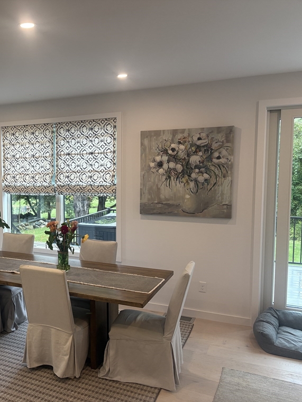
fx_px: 407
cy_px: 201
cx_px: 34
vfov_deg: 52.6
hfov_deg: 38.1
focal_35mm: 35
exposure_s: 1/120
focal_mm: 5.96
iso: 100
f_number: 1.6
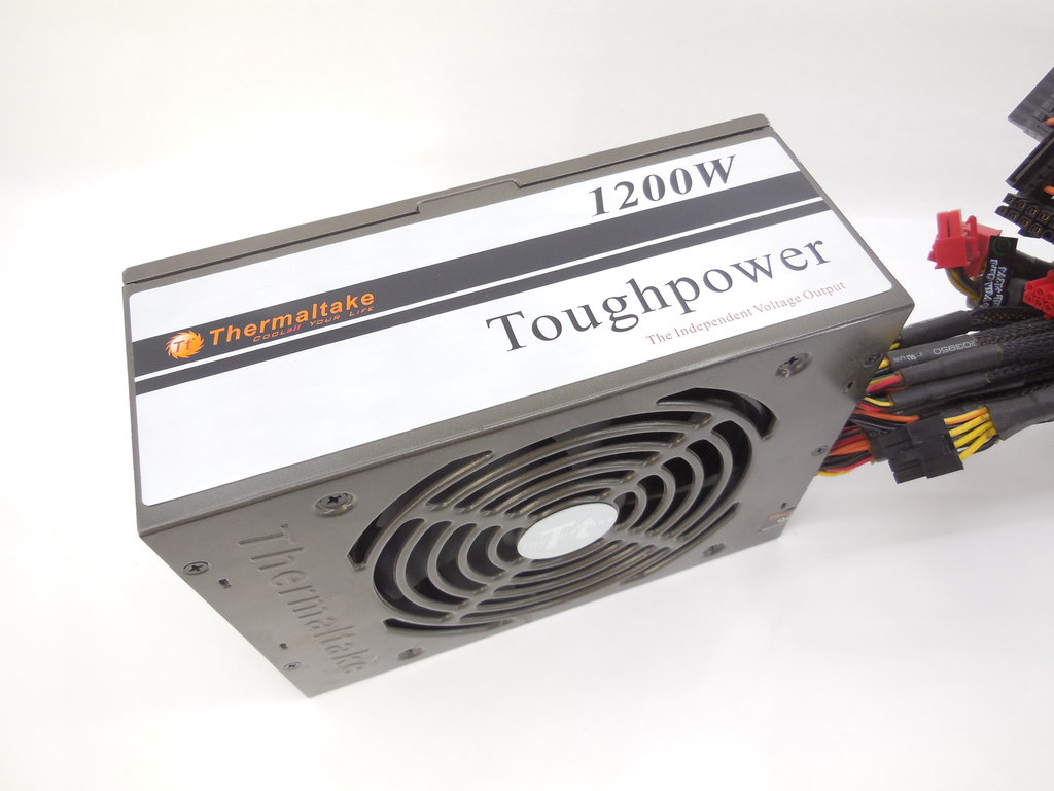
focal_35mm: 25
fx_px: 761
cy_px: 396
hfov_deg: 69.4
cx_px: 527
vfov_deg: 54.9
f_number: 3.1
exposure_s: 1/30
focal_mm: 4.5
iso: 125
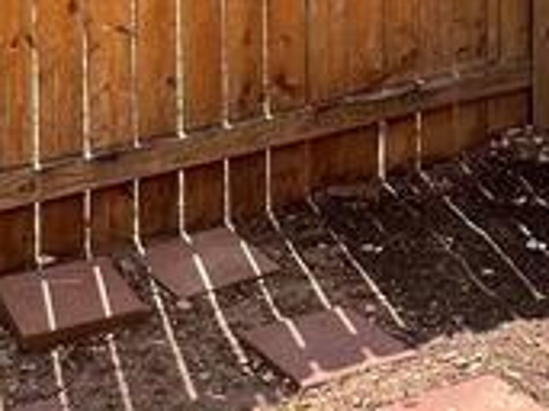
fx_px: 1236
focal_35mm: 78
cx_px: 305
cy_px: -286
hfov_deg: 25.0
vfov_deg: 16.4
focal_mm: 1.57
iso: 32
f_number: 1.8
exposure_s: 1/345
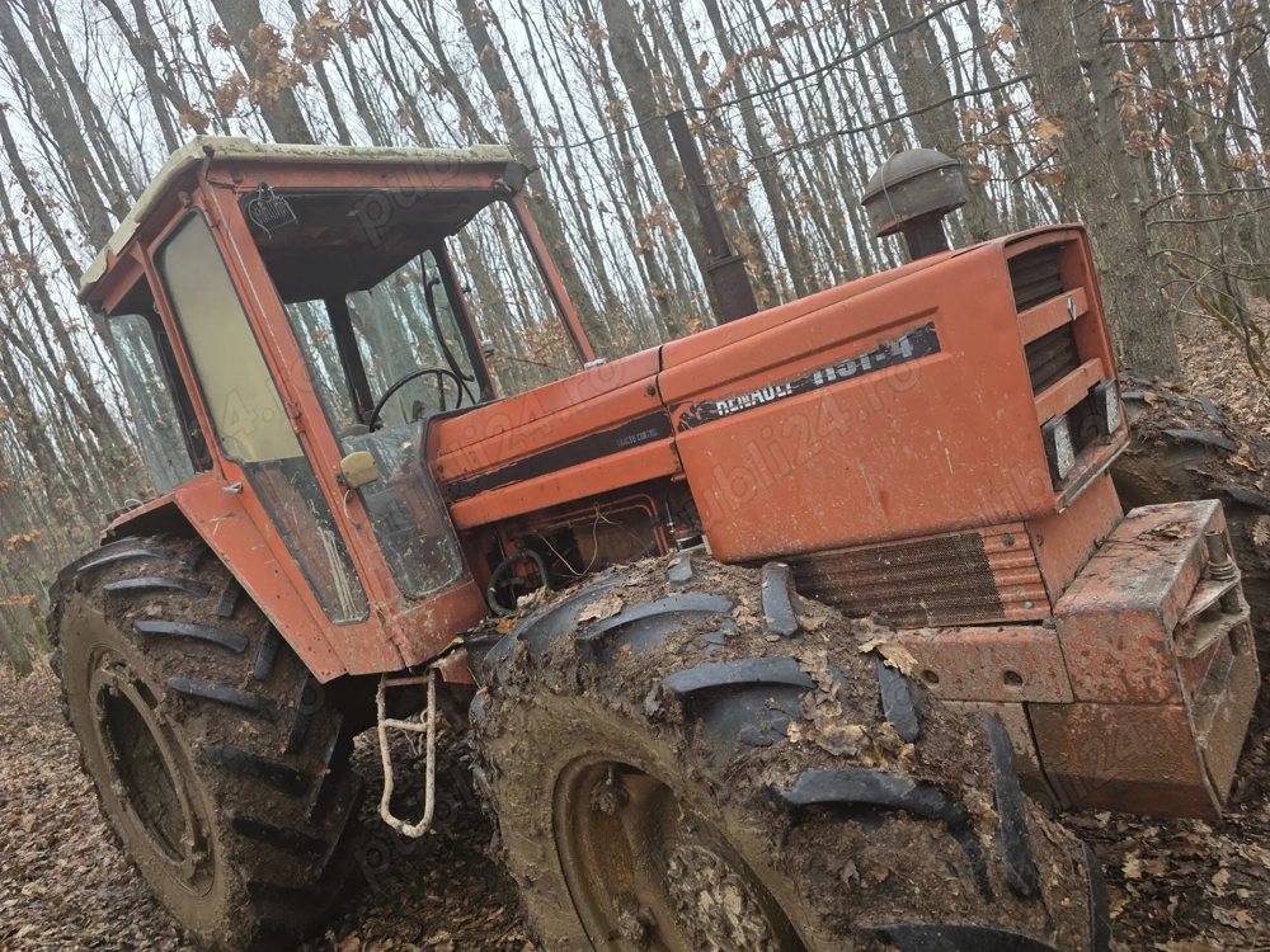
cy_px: 476
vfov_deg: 58.9
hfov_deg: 73.9
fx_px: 844
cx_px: 635
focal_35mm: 23
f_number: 1.7
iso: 64
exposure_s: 1/359
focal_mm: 6.3
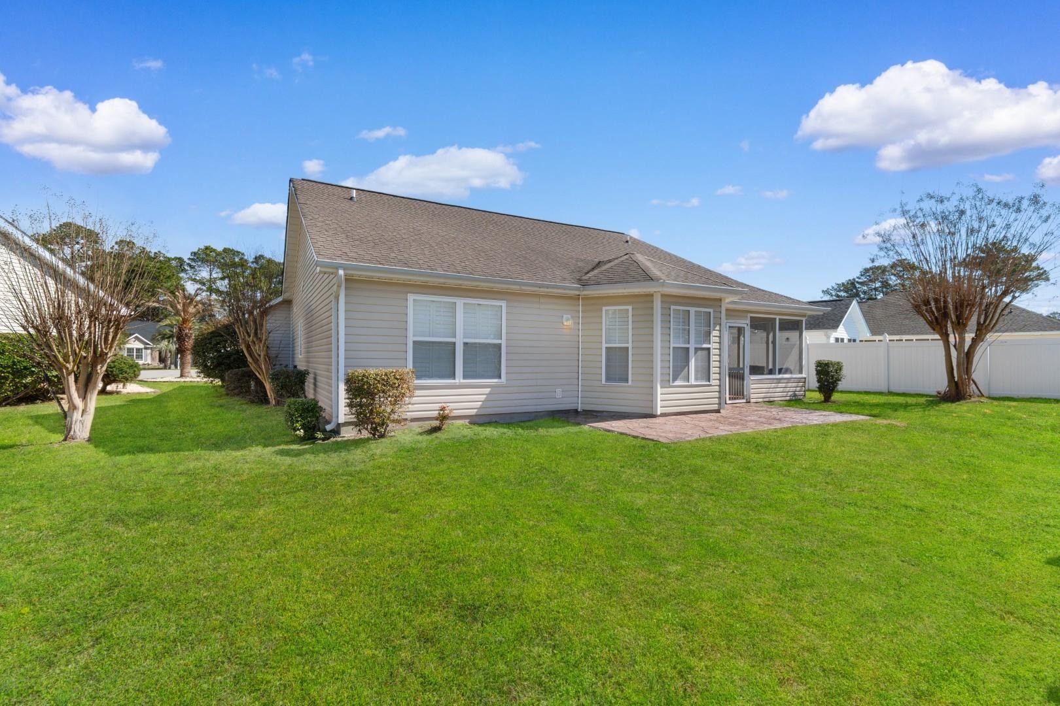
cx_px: 530
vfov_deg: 77.3
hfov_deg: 100.4
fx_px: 442
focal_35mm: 15
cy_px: 353
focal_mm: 10
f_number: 9
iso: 100
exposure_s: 1/320
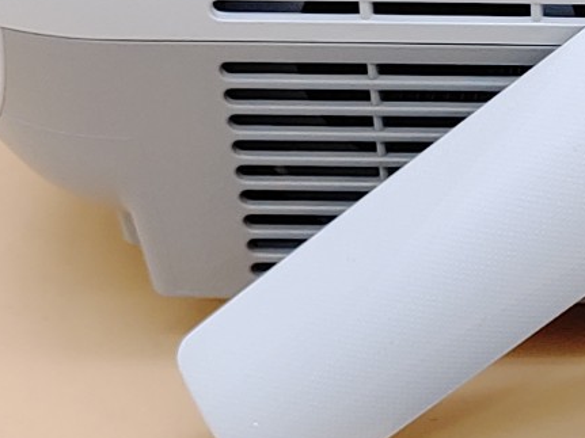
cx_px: 768
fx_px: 2315
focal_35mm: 137
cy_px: 343
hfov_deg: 13.8
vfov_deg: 10.8
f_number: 1.8
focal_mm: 4.36
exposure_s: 1/92
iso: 50
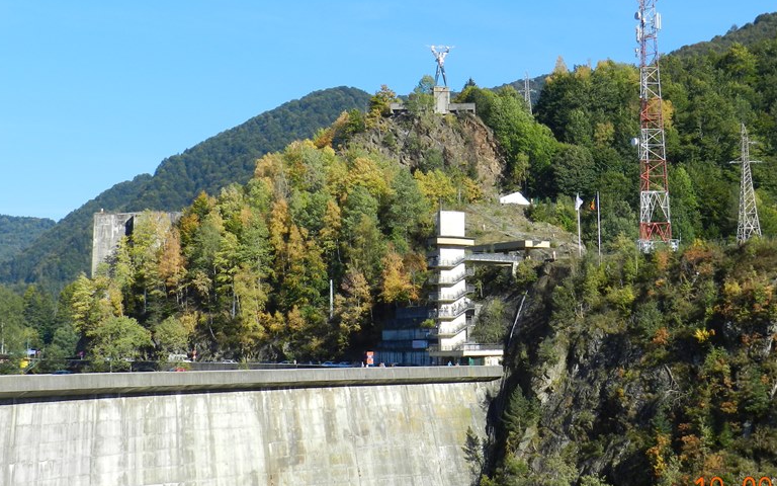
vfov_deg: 20.0
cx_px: 494
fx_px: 1376
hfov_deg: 31.4
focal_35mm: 65
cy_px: 181
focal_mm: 8.1
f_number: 4.2
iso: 160
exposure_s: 1/800
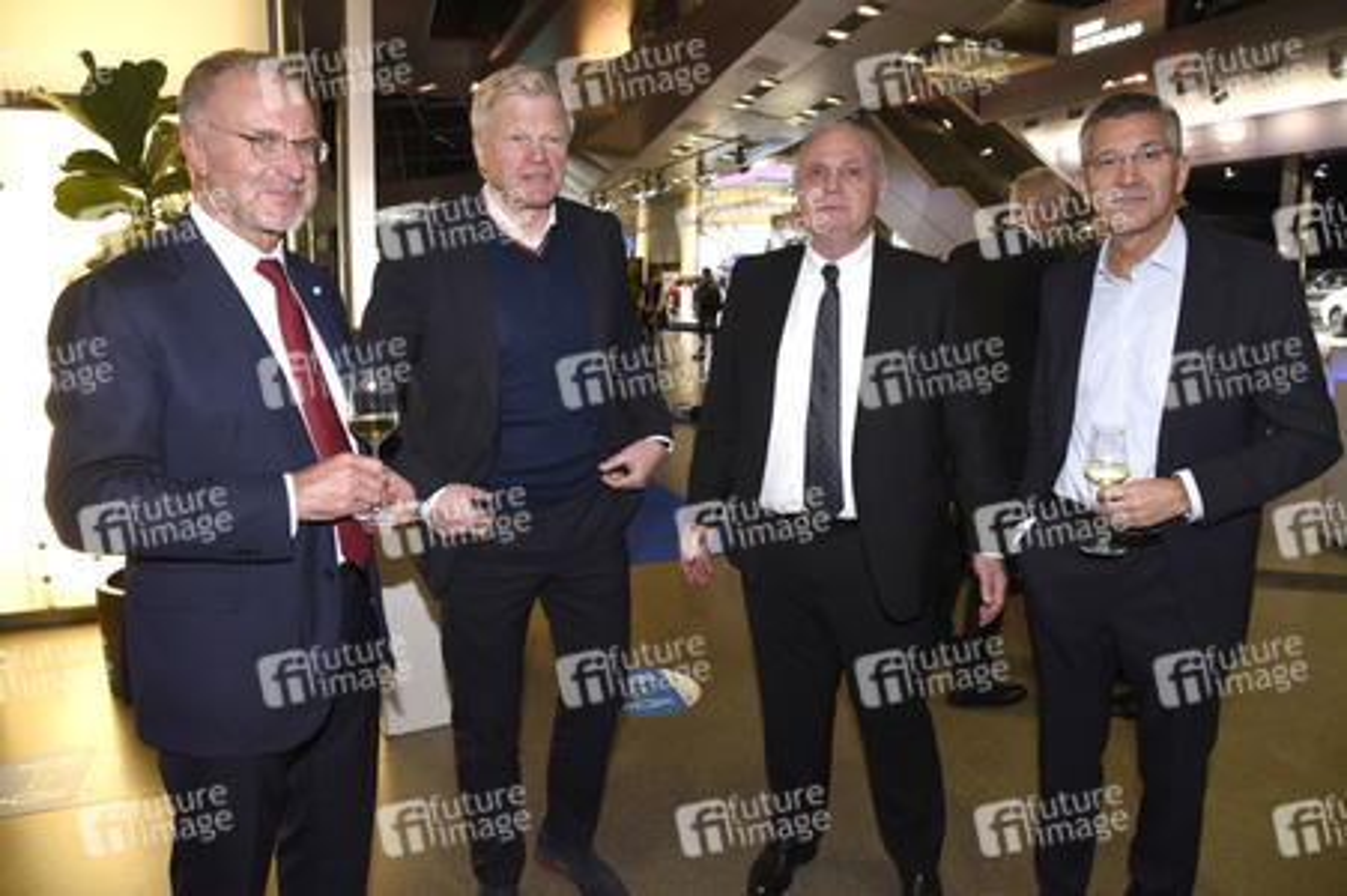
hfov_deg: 73.8
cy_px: 448
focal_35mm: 24
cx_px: 674
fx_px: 897
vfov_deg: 53.1
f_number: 6.3
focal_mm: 24
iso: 1600
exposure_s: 1/80
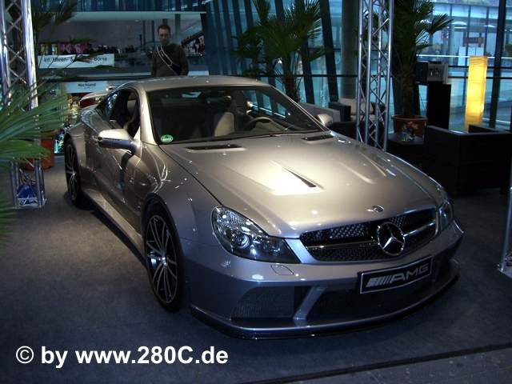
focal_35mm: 38
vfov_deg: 37.7
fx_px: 562
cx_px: 256
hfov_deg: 49.0
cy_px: 192
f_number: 2.7
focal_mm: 6.2
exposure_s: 1/60
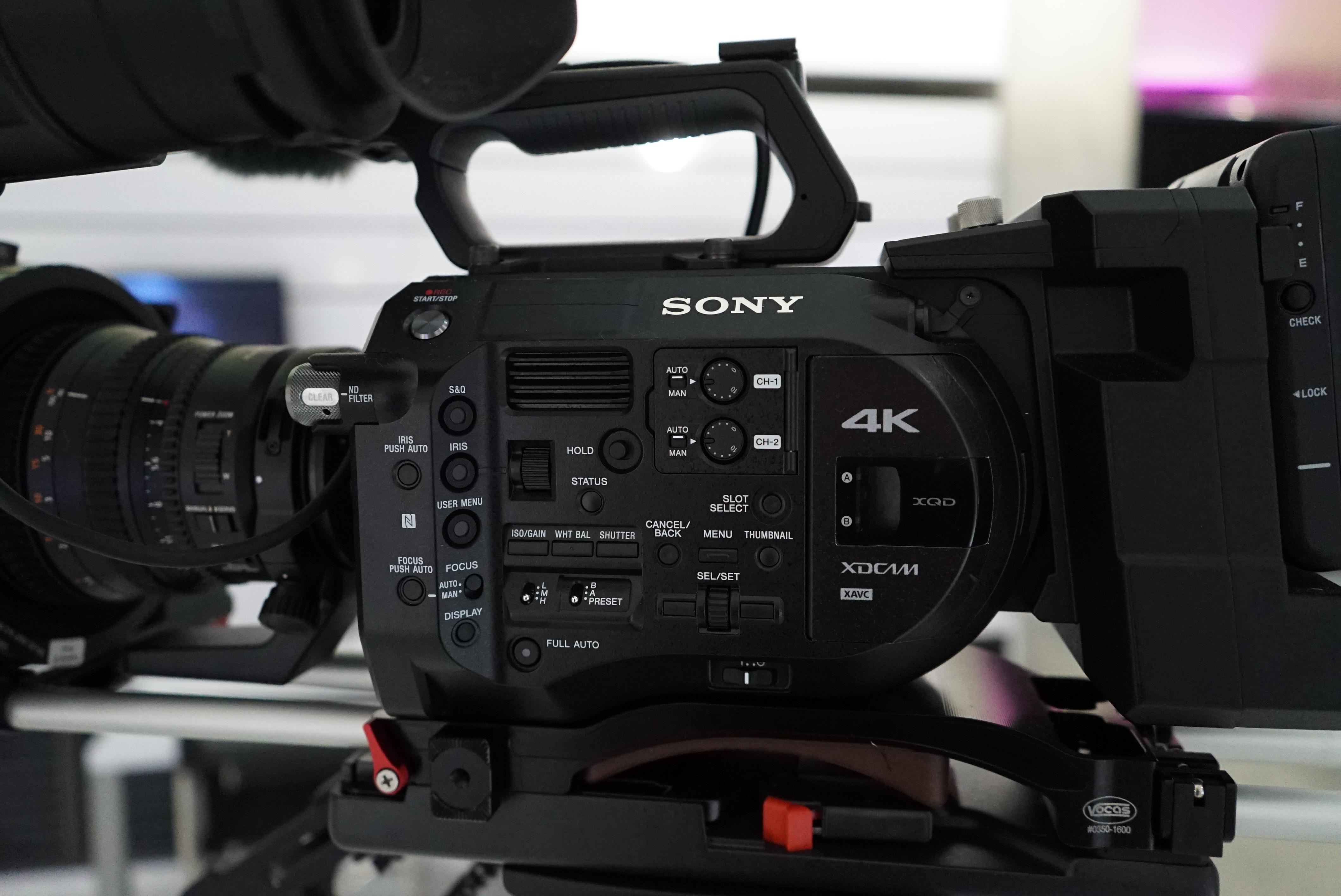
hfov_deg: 65.4
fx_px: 1044
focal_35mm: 28
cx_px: 670
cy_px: 448
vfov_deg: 46.5
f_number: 3.5
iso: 10000
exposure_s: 1/60
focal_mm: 28
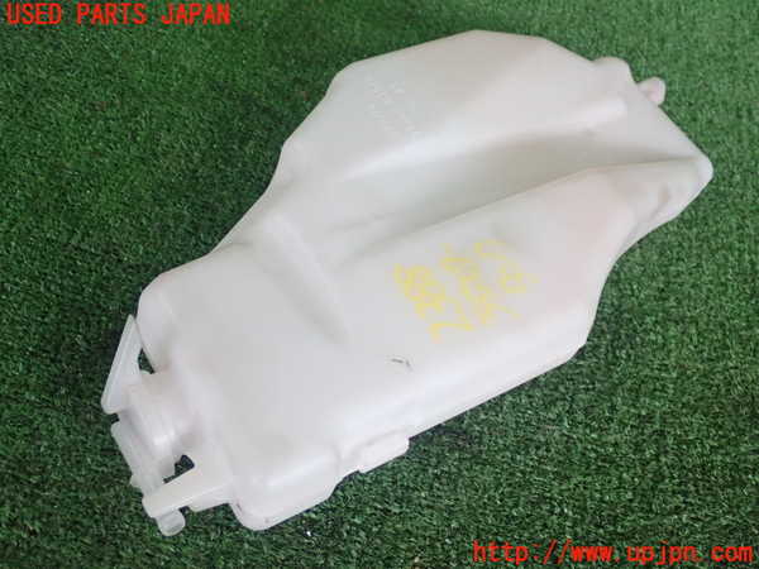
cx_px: 380
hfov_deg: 43.9
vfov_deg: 33.6
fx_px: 943
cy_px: 284
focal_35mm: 43
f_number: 2.9
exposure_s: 1/160
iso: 640
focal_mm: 7.86
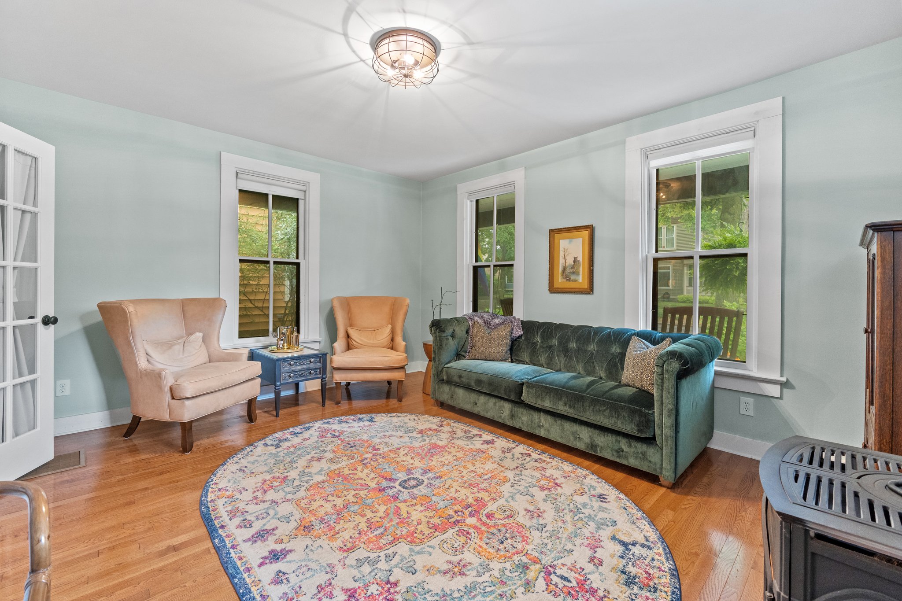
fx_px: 376
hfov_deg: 100.4
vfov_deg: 77.3
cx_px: 451
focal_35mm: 15
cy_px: 300
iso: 800
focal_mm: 10
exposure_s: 1/1.25
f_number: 4
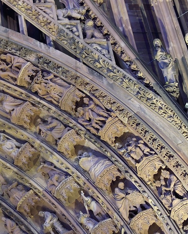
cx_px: -83
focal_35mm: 124
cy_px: 68
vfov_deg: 15.5
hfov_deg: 11.9
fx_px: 862
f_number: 8
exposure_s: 2.5
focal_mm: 38
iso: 200
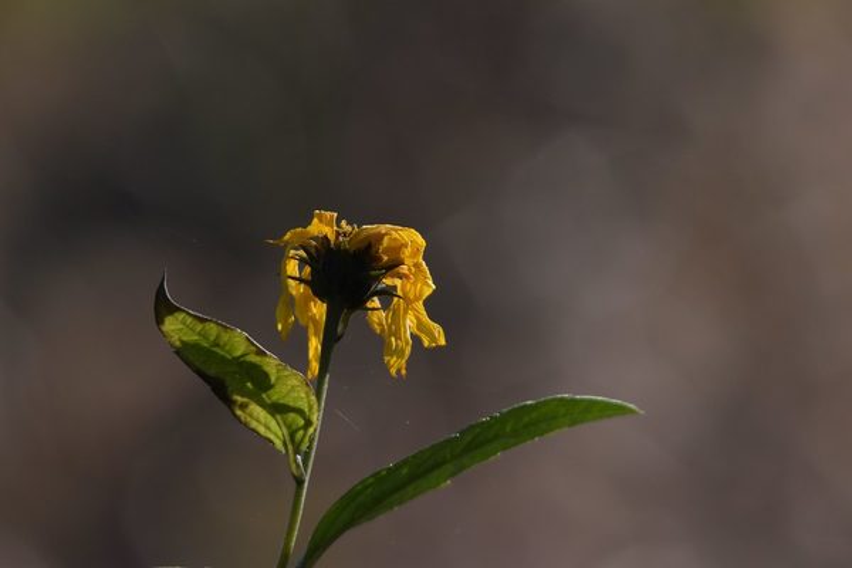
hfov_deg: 3.4
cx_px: 426
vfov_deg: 2.3
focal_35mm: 600
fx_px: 14199
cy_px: 284
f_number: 8
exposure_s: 1/1000
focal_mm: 400
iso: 1000
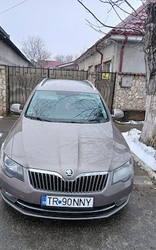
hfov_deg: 44.4
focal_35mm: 28
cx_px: 67
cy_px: 126
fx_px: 191
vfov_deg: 66.5
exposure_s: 1/145
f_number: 1.8
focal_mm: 3.98
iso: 20
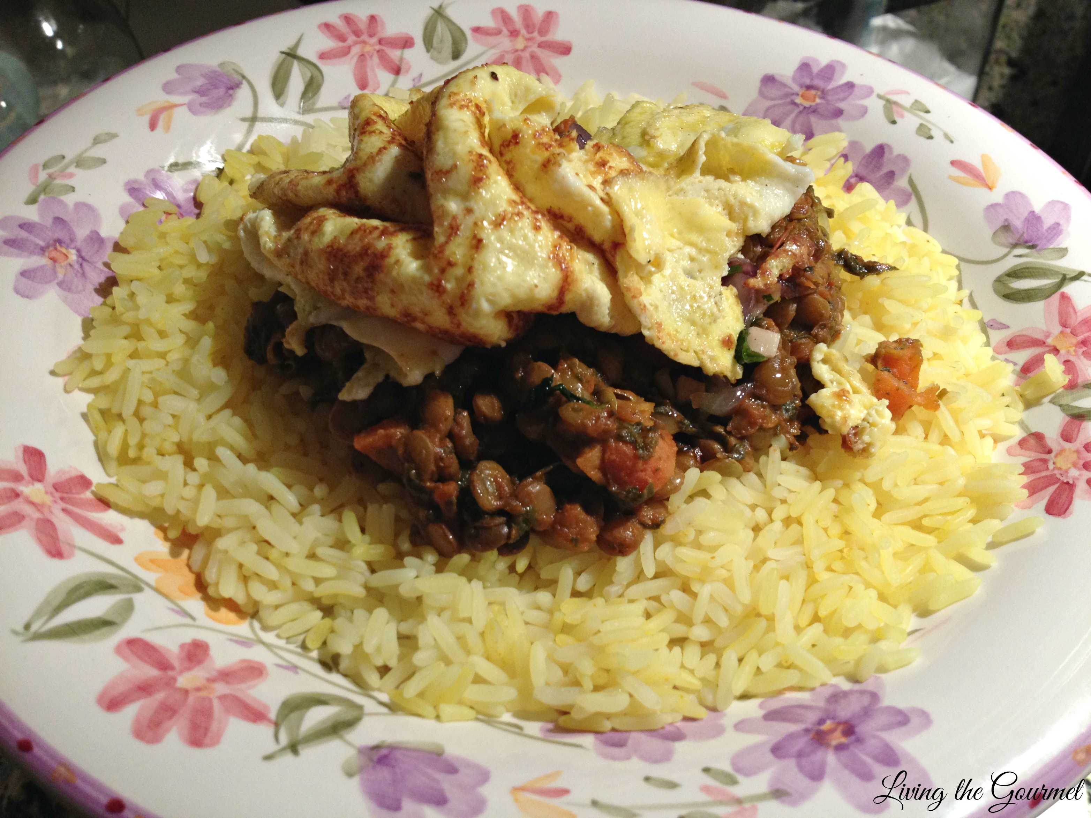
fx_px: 1103
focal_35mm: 35
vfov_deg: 40.7
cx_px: 546
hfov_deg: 52.6
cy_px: 409
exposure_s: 1/20
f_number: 2.4
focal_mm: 4.28
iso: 125
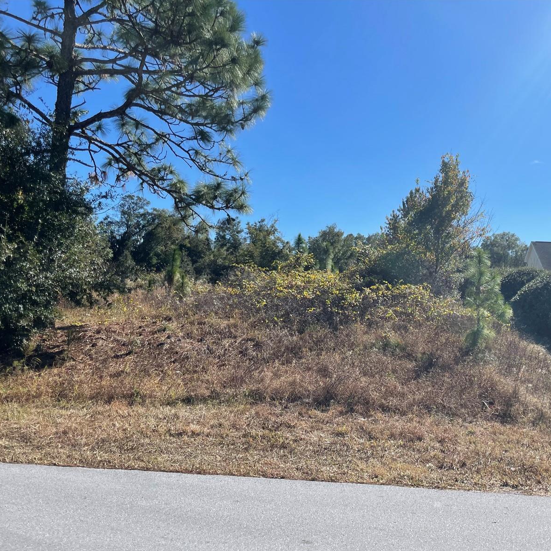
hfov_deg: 51.9
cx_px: 347
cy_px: 278
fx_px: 558
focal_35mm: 31
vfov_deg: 52.5
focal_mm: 4.2
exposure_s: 1/4132
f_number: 1.6
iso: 32
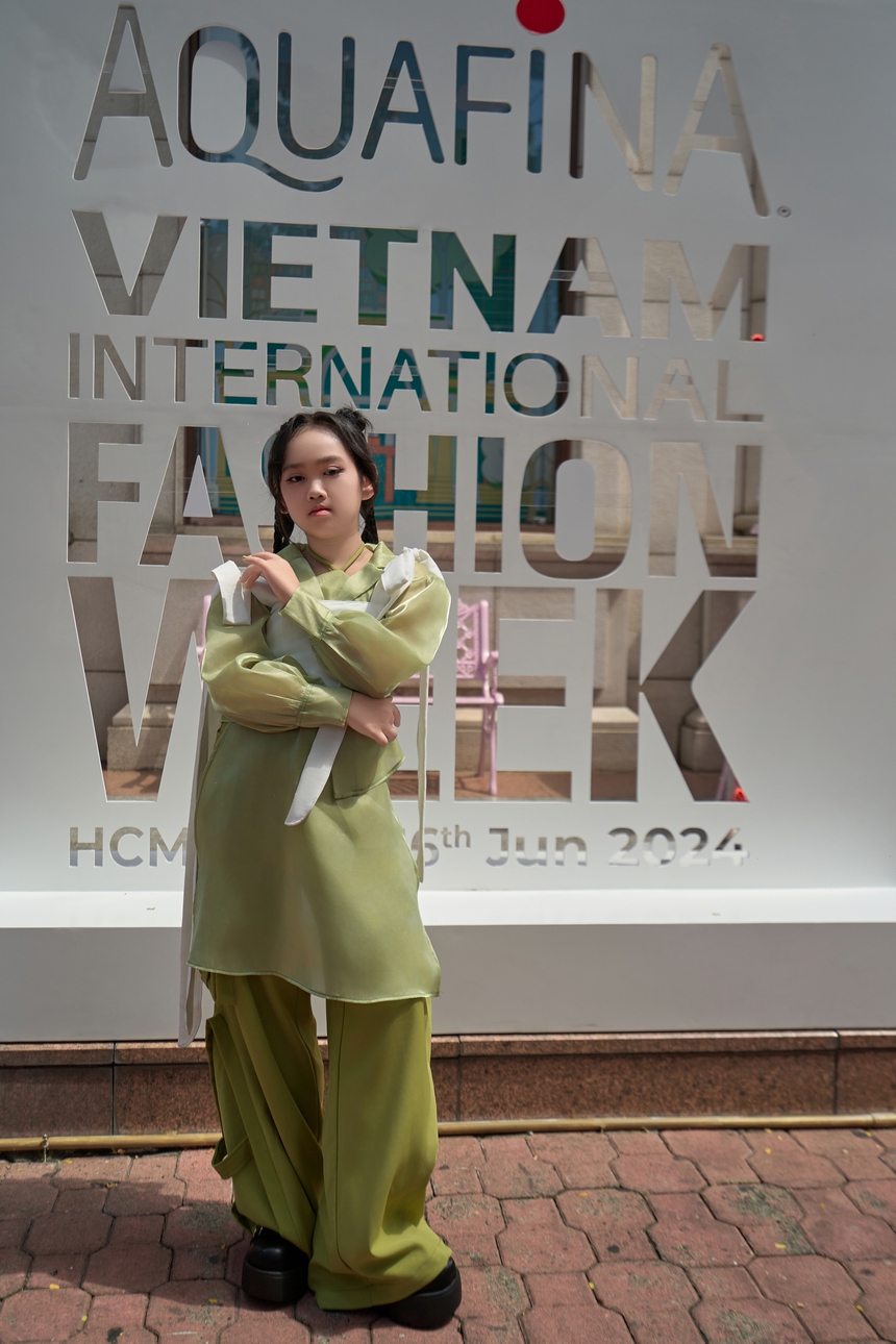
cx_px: 448
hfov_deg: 40.0
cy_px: 672
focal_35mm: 33
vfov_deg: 57.2
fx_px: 1232
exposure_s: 1/1000
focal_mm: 33
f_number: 4
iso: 125
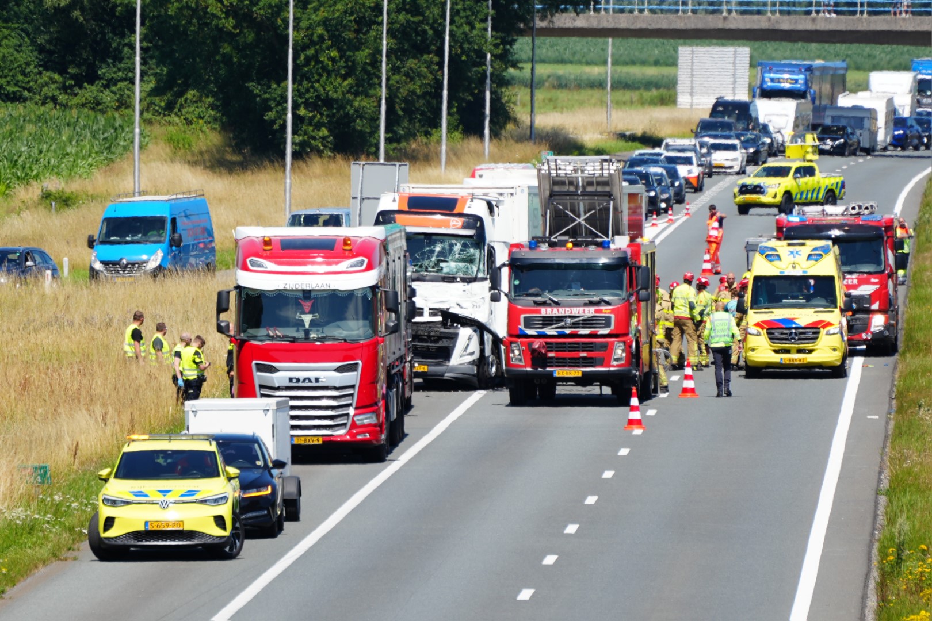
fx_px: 7766
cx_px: 466
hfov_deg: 6.9
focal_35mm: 300
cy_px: 310
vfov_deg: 4.6
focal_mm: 300
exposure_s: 1/323
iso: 100
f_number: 7.1
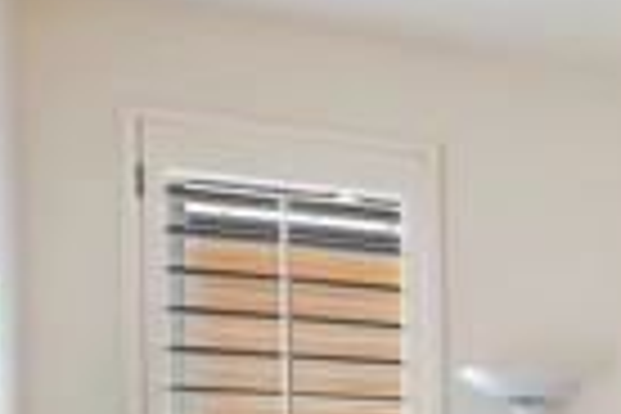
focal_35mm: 65
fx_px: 1121
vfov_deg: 19.1
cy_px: 562
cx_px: 1192
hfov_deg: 19.8
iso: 500
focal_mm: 14
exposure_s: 1/6
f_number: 10
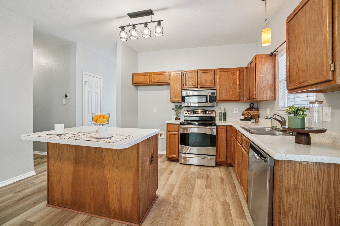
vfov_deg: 73.7
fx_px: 151
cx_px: 170
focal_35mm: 16
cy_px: 113
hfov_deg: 96.7
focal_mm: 16
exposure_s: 1/8
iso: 400
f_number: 8
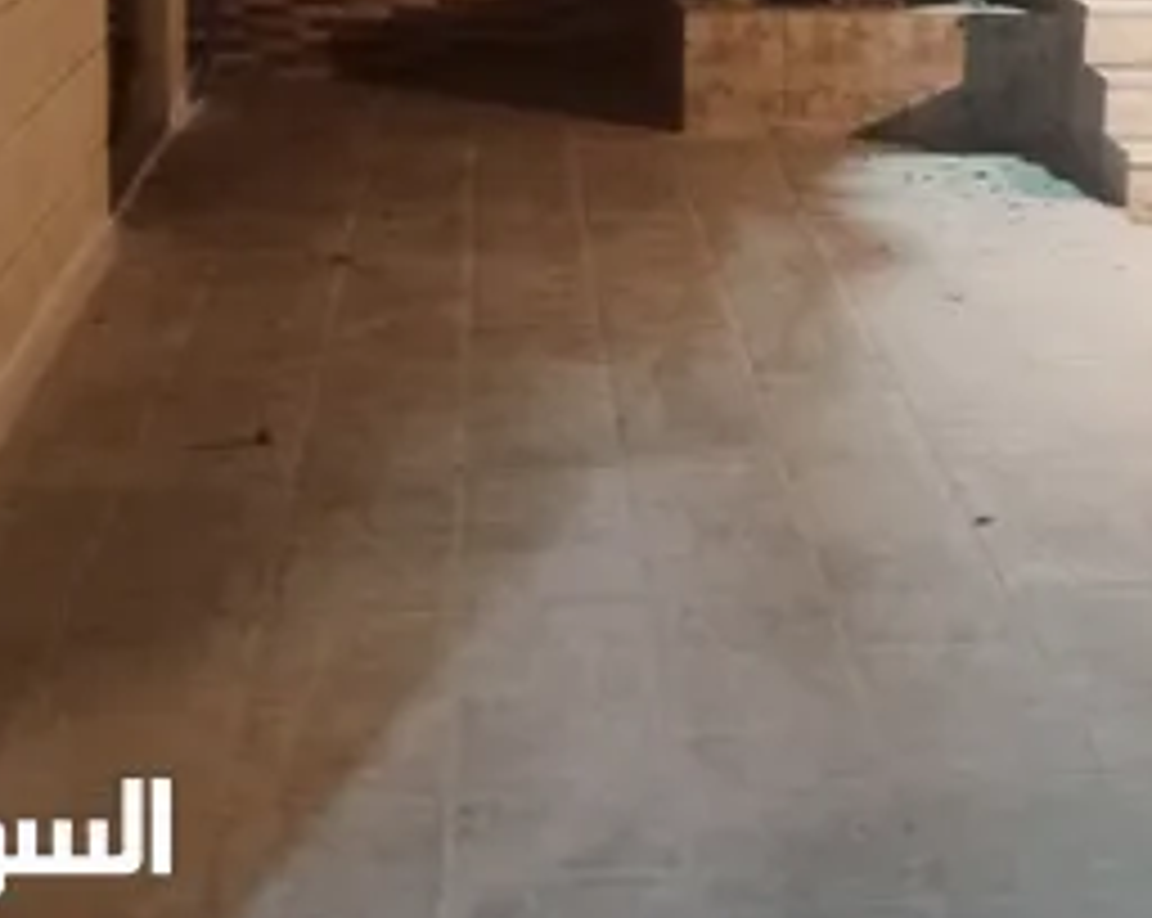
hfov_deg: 28.4
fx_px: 2247
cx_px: 846
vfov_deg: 22.3
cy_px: 27
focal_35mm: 66
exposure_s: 1/25
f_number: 2
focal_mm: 2.79
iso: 3446
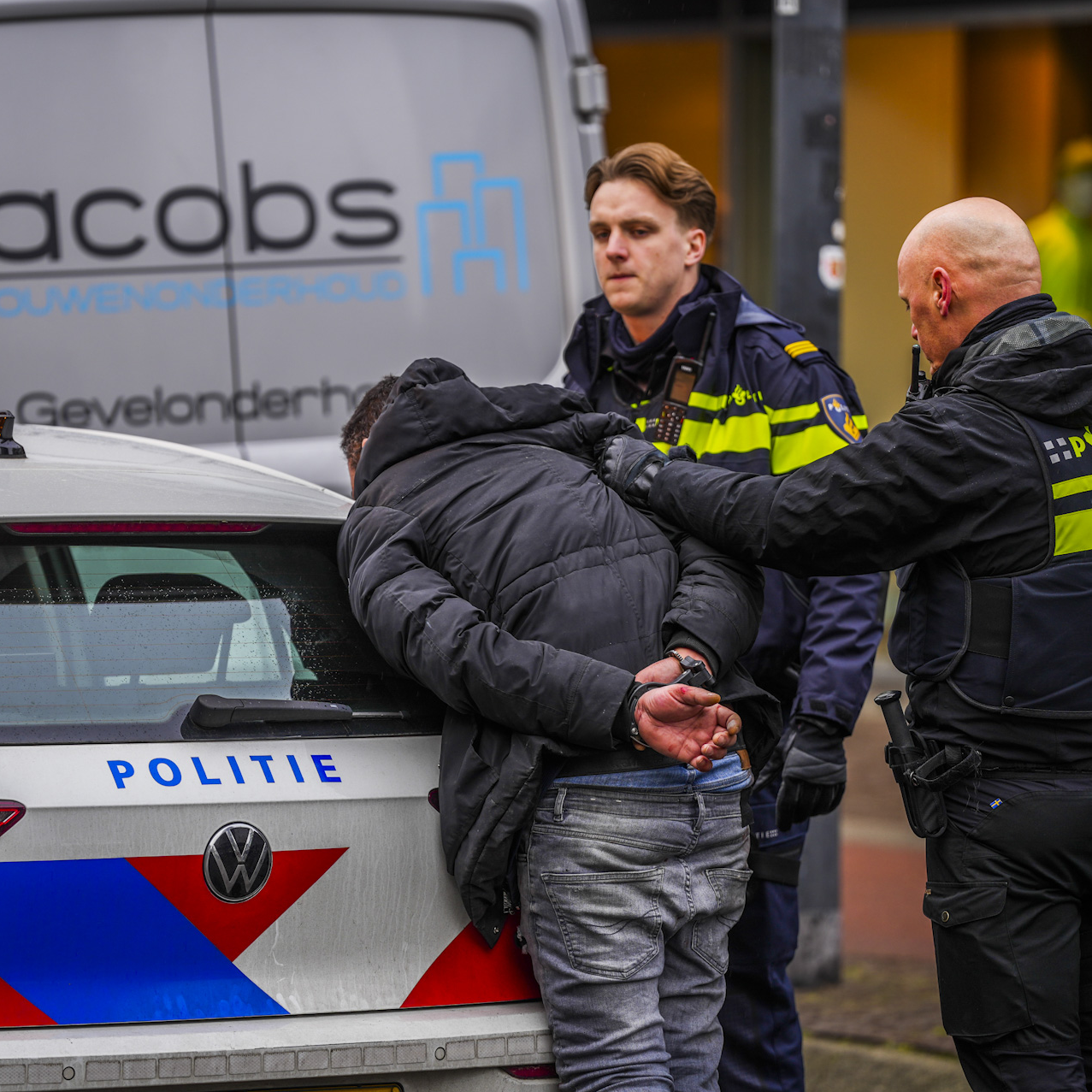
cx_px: 487
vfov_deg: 7.9
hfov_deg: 7.9
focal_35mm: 221
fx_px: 7888
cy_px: 546
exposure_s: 1/250
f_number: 2.8
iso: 100
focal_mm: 173
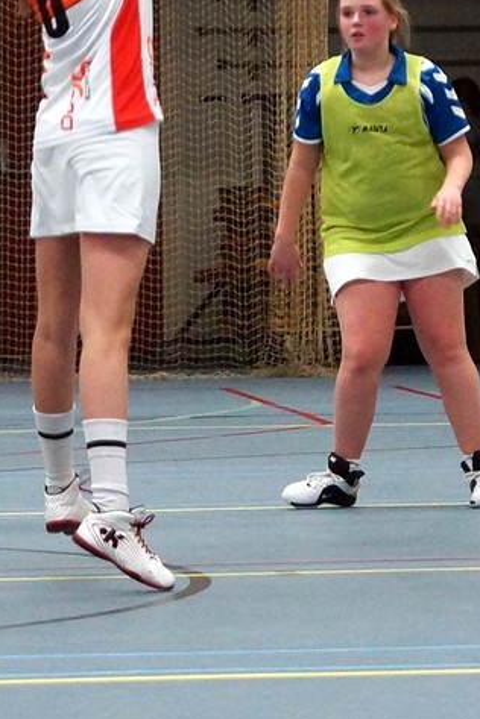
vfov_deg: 12.5
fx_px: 3240
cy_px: 24
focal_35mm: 162
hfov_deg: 8.5
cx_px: 246
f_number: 2.8
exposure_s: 1/200
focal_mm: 50
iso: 1600
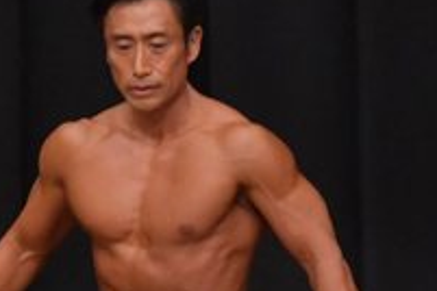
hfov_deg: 2.1
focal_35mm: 985
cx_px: 175
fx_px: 11956
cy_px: 393
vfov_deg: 1.4
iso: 6400
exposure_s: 1/400
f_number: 5.6
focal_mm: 170
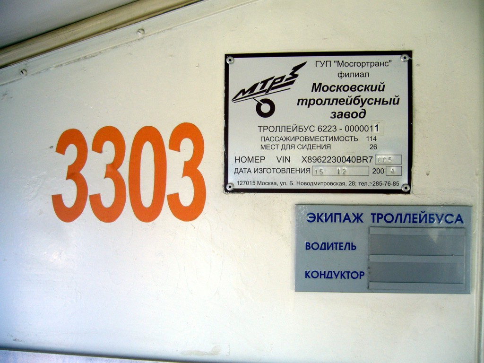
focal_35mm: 35
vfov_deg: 40.7
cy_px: 182
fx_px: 489
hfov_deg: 52.6
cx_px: 242
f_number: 2.8
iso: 80
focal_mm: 5.8
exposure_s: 1/40
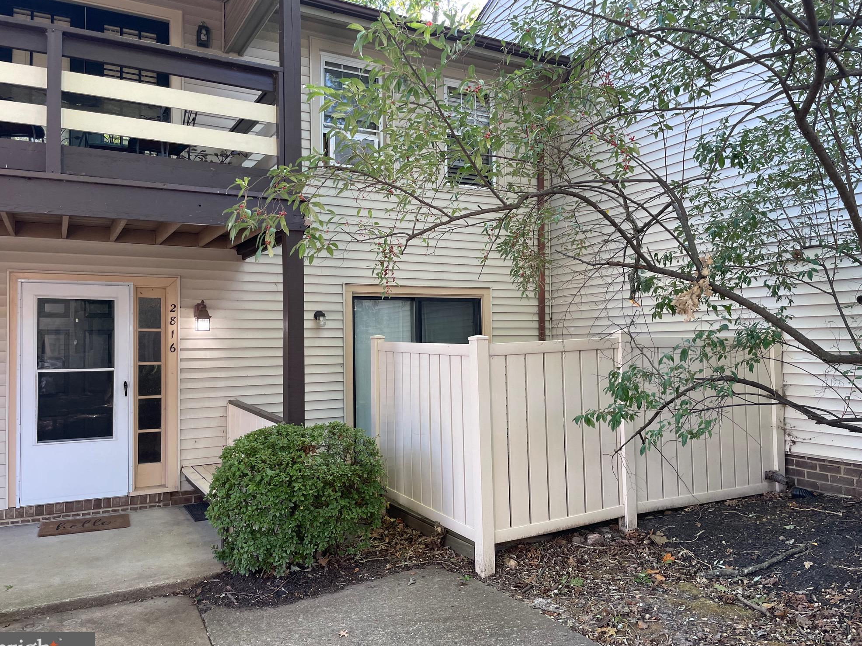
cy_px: 332
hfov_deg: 65.3
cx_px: 434
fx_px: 672
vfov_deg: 51.3
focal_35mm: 27
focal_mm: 4.2
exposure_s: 1/121
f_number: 1.6
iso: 80
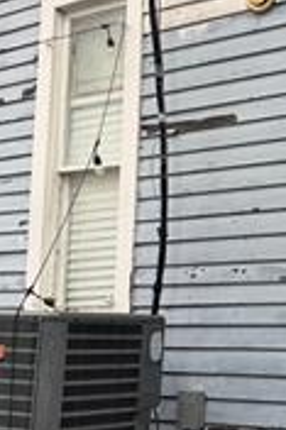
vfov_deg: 29.7
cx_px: 413
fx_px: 812
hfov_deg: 18.1
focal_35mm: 68
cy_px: 227
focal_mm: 6.76
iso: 80
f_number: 1.78
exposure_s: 1/182
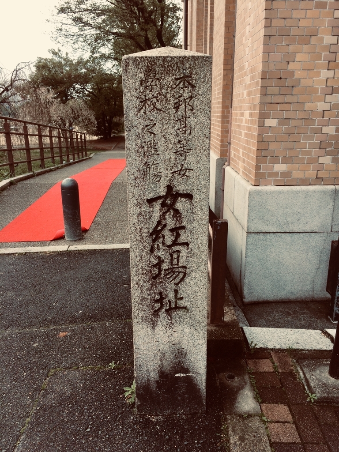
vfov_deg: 61.7
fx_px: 379
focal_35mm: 29
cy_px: 226
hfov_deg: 48.2
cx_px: 170
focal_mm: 4.15
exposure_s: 1/157
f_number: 2.2
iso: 32
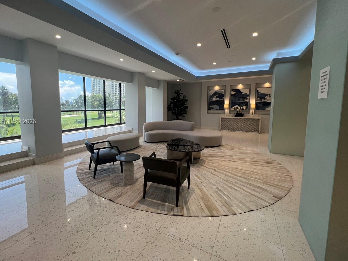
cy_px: 122
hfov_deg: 97.9
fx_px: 151
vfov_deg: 81.6
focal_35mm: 15
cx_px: 159
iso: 80
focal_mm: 1.57
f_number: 1.8
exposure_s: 1/120
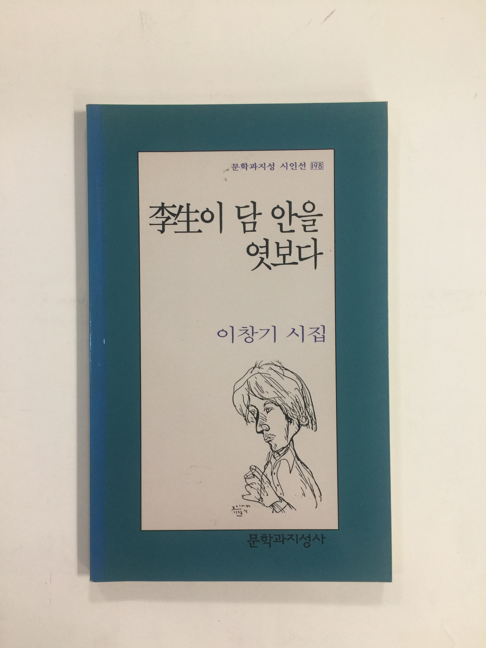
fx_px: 543
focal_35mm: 29
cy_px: 324
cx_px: 243
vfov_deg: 61.7
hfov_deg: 48.2
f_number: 2.2
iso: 32
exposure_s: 1/15
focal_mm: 4.15
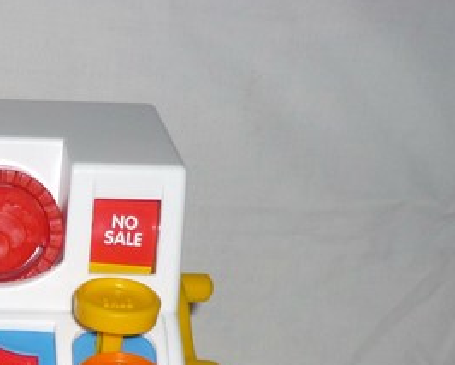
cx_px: -118
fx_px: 1307
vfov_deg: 15.0
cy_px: 507
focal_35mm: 97
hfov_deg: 18.5
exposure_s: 1/30
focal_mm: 5.5
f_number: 2.8
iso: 100
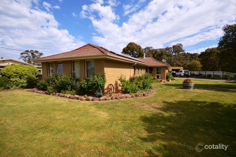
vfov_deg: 77.3
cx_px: 118
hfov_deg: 100.4
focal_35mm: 15
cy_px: 78
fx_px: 98
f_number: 8
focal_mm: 10
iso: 100
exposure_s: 1/250
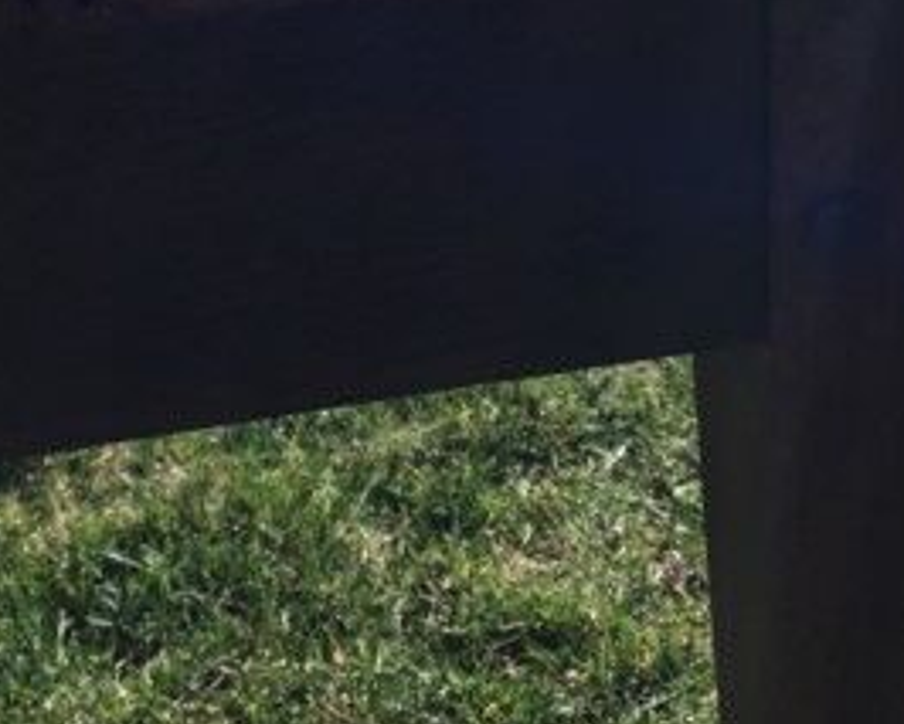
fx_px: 2436
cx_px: 466
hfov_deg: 21.0
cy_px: 17
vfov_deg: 16.6
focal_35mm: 91
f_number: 2.4
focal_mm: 3.3
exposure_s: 1/1481
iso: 25
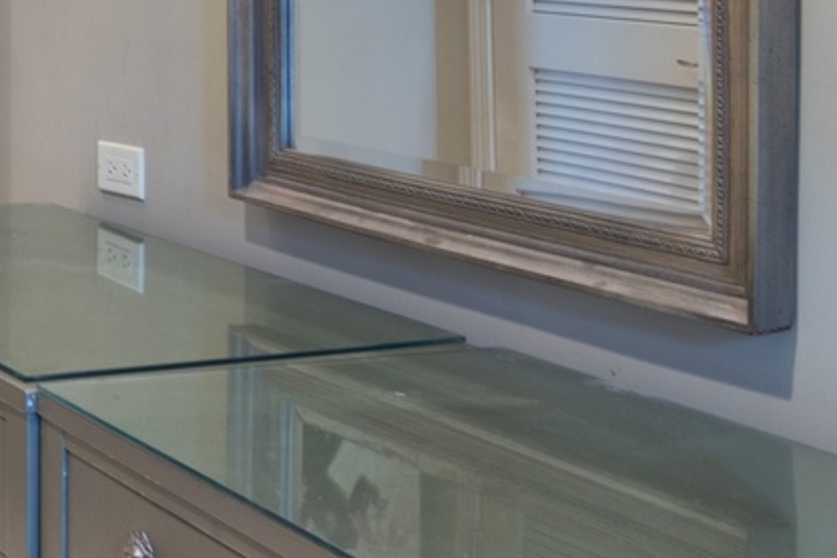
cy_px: -100
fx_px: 1627
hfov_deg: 24.6
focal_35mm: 70
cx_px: -291
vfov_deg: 18.5
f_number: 8
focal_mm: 12
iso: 200
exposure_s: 1.3
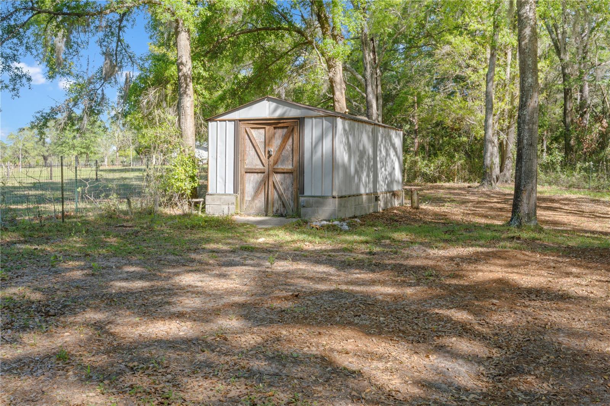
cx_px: 305
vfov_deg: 37.8
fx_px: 593
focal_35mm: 35
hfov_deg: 54.4
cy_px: 203
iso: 125
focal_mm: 35
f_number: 22
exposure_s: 1/2
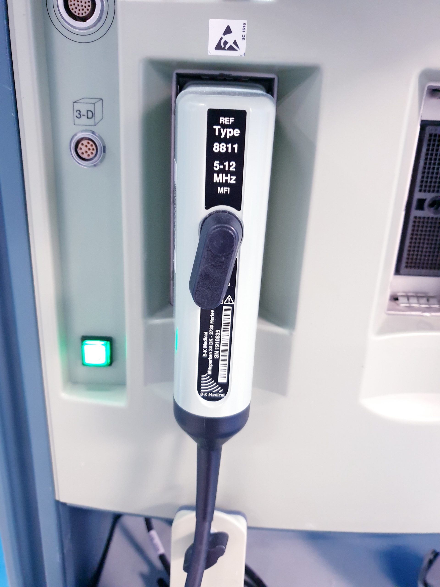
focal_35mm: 26
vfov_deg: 67.3
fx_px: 441
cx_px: 220
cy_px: 294
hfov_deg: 53.1
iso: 320
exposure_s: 1/20
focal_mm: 4.3
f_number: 1.5
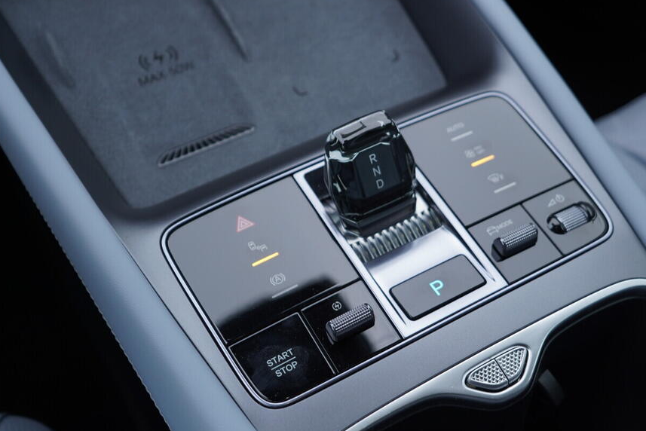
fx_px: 772
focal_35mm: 43
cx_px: 344
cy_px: 253
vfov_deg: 31.1
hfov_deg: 45.4
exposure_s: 1/50
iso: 125
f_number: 3.2
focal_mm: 24
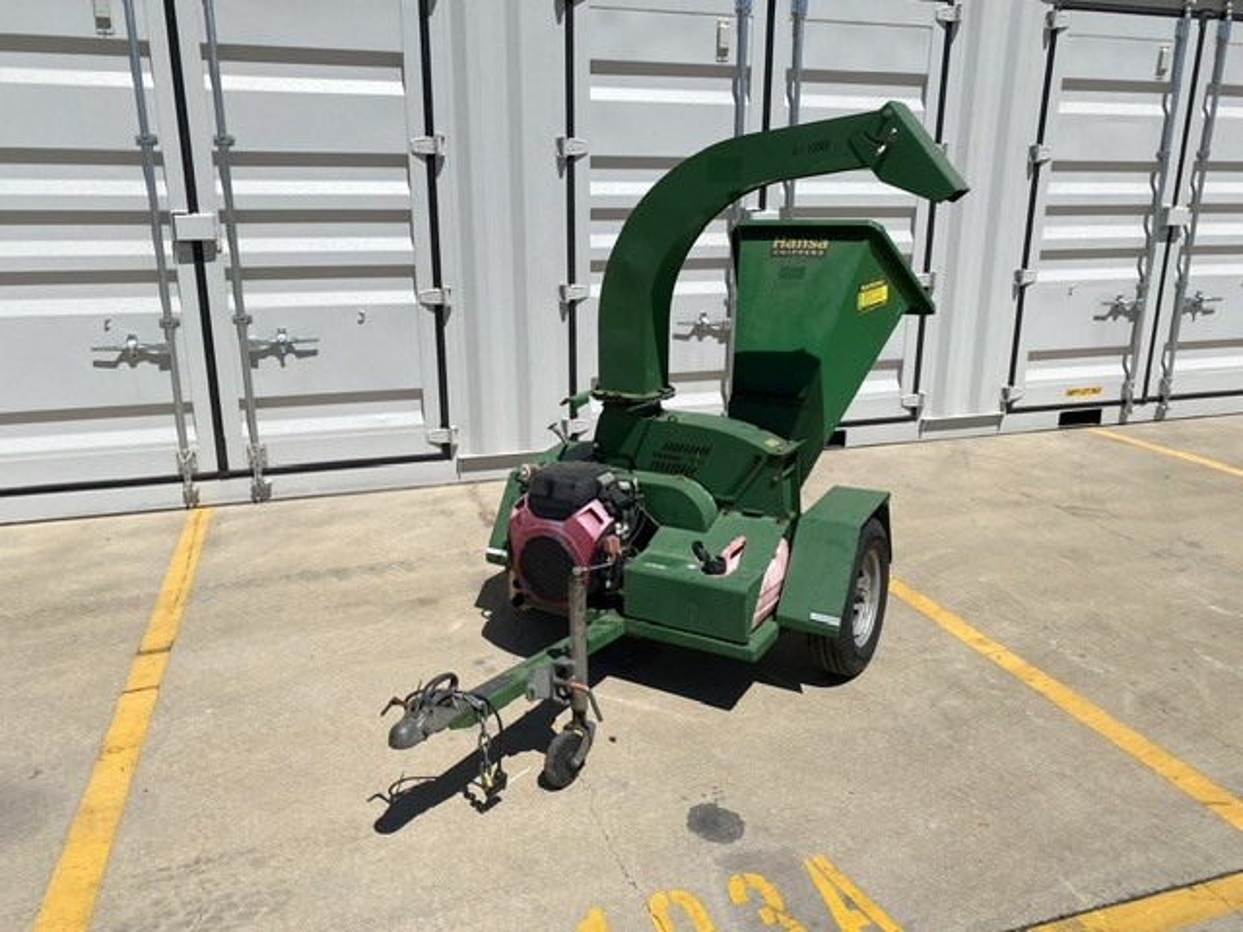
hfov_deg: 67.3
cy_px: 466
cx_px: 622
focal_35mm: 26
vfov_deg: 53.1
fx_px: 934
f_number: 1.8
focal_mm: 4.25
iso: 32
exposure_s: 1/6757
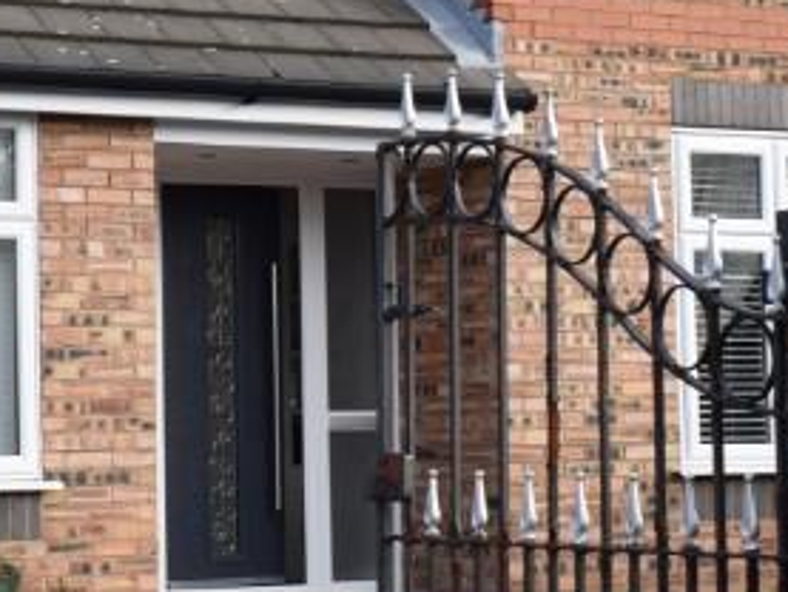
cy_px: 184
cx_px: 11
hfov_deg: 15.8
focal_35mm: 123
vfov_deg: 12.1
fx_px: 2796
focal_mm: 23
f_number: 8
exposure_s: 1/250
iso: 250
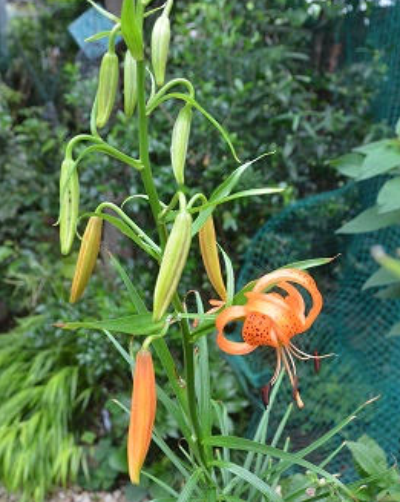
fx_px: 622
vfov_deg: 43.8
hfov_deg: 35.6
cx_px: 211
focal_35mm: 42
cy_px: 263
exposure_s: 1/125
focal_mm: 22
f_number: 5.6
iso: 400
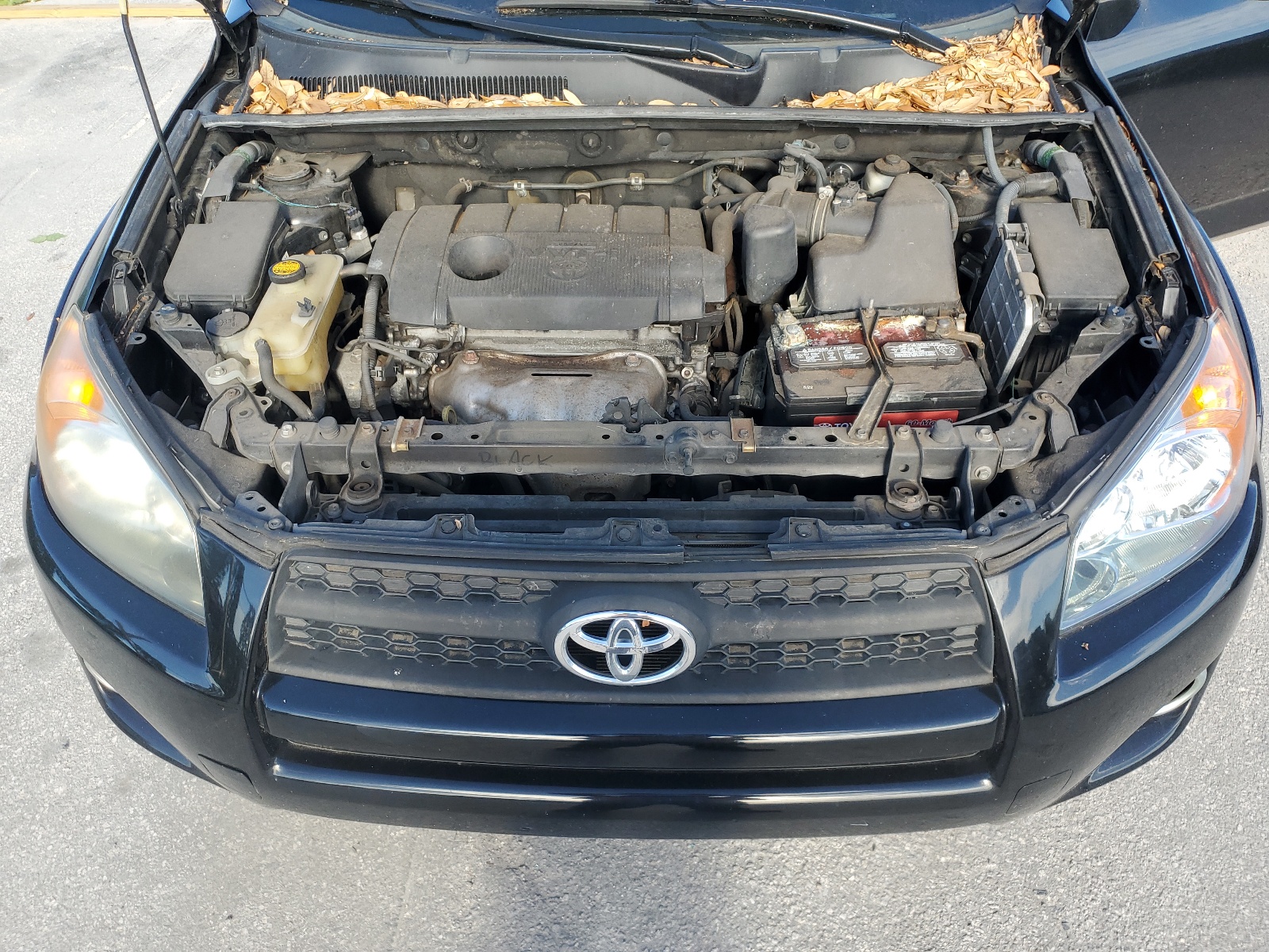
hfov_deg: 67.3
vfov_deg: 53.1
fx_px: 953
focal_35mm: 26
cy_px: 476
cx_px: 634
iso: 50
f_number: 1.5
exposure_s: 1/370
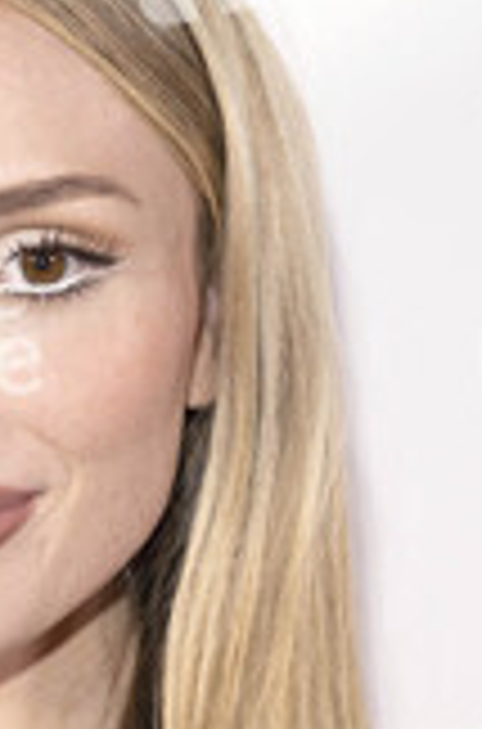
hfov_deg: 4.6
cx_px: -59
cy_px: 594
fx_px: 6003
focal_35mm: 297
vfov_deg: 6.9
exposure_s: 1/200
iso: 800
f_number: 5
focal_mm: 120
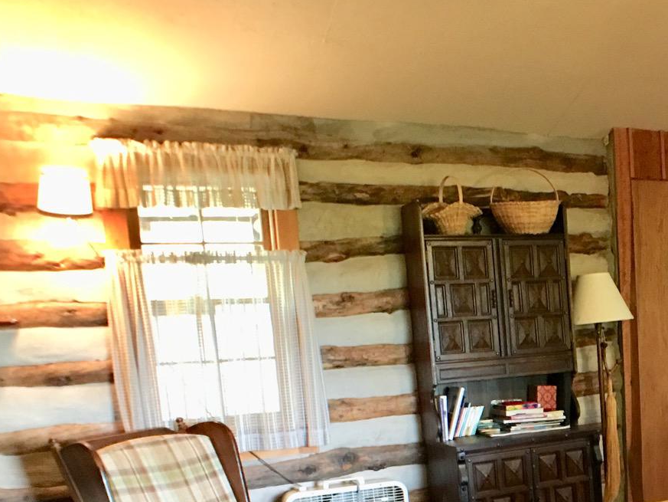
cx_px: 705
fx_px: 1312
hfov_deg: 26.6
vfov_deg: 21.0
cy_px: 484
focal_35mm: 68
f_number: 2.2
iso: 80
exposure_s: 1/8
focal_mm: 4.15
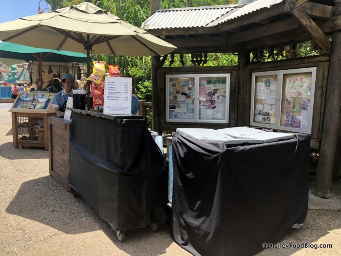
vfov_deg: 49.7
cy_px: 128
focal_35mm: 28
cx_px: 170
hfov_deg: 63.4
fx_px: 276
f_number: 1.8
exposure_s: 1/600
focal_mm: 3.99
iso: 20
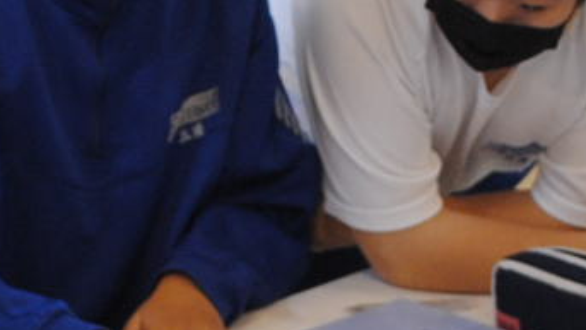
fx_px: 2486
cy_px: 409
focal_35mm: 160
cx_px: 232
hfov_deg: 13.4
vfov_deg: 7.5
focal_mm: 18
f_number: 3.5
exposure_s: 1/30
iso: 400
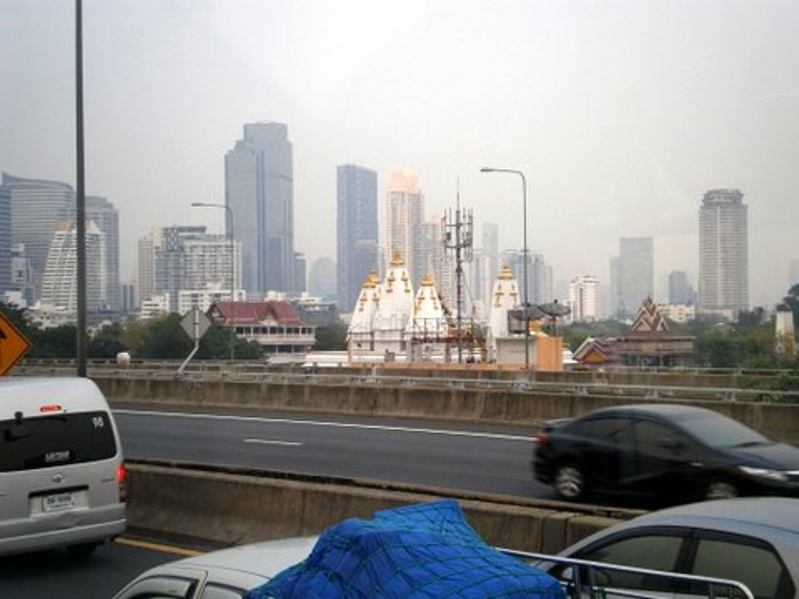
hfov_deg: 32.2
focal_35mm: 60
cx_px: 400
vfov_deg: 24.4
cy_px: 300
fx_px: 1385
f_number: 3.9
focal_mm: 10.7
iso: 80
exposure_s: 1/125
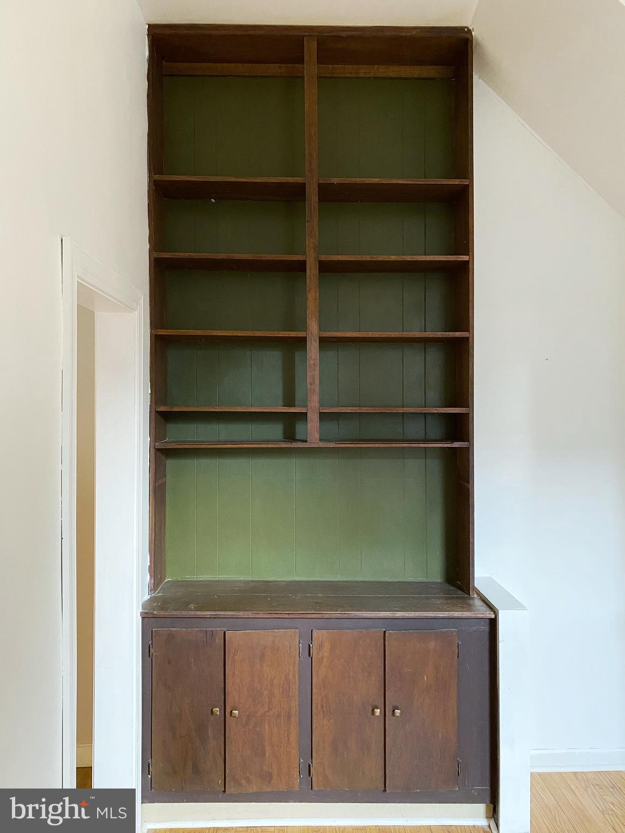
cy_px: 416
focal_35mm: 26
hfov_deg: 53.1
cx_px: 312
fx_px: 626
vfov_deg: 67.3
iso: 500
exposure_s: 1/60
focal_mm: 4.25
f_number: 1.8
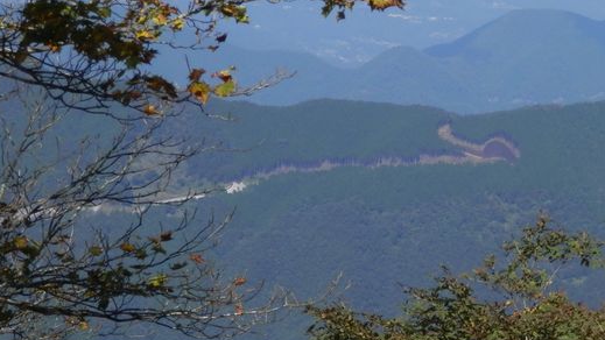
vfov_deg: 6.8
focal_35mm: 178
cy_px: 162
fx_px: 2856
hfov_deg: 12.1
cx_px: 382
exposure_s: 1/500
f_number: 5
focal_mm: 19
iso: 80
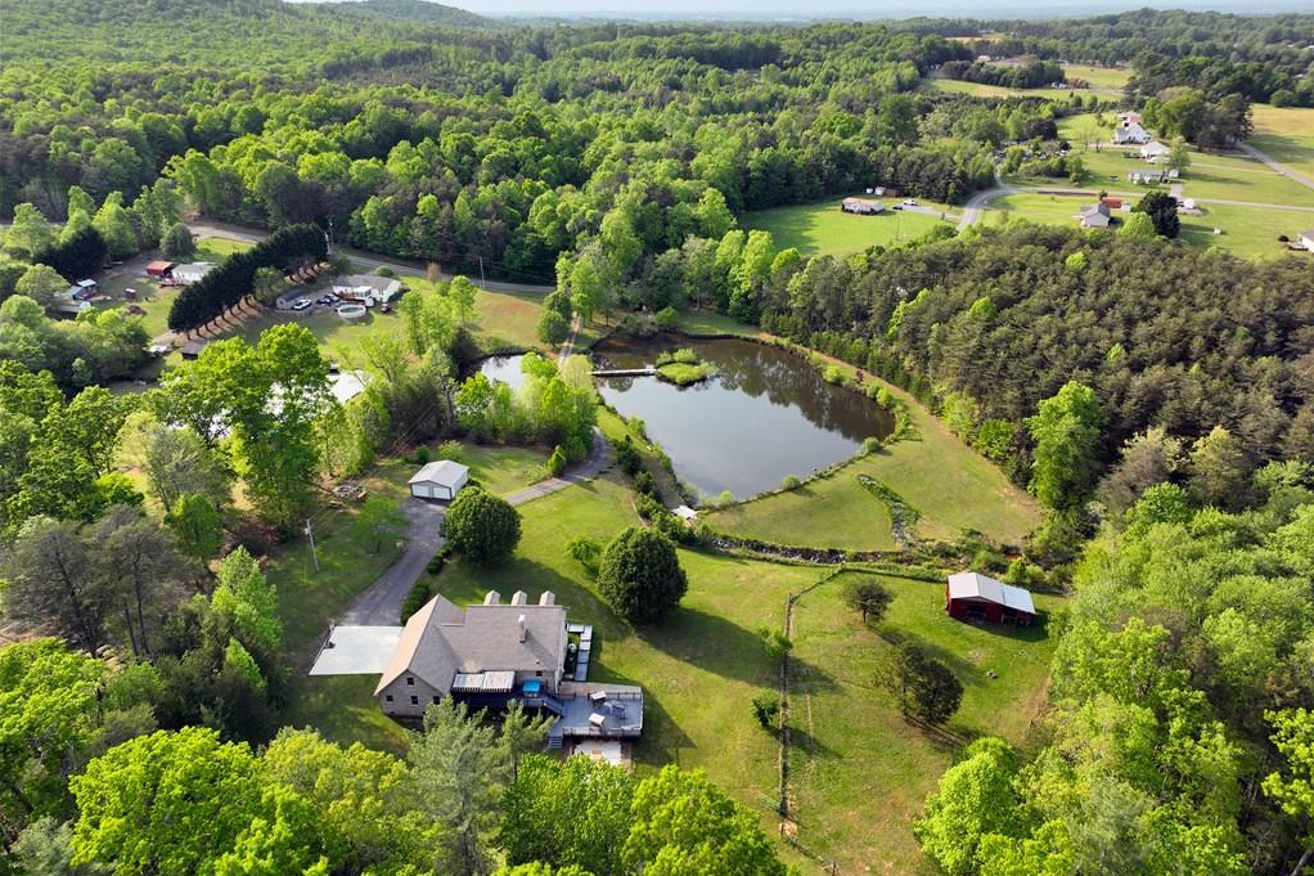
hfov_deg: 71.5
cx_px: 657
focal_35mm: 25
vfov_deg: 51.3
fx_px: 912
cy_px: 419
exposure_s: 1/200
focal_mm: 12.3
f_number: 2.8
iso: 100
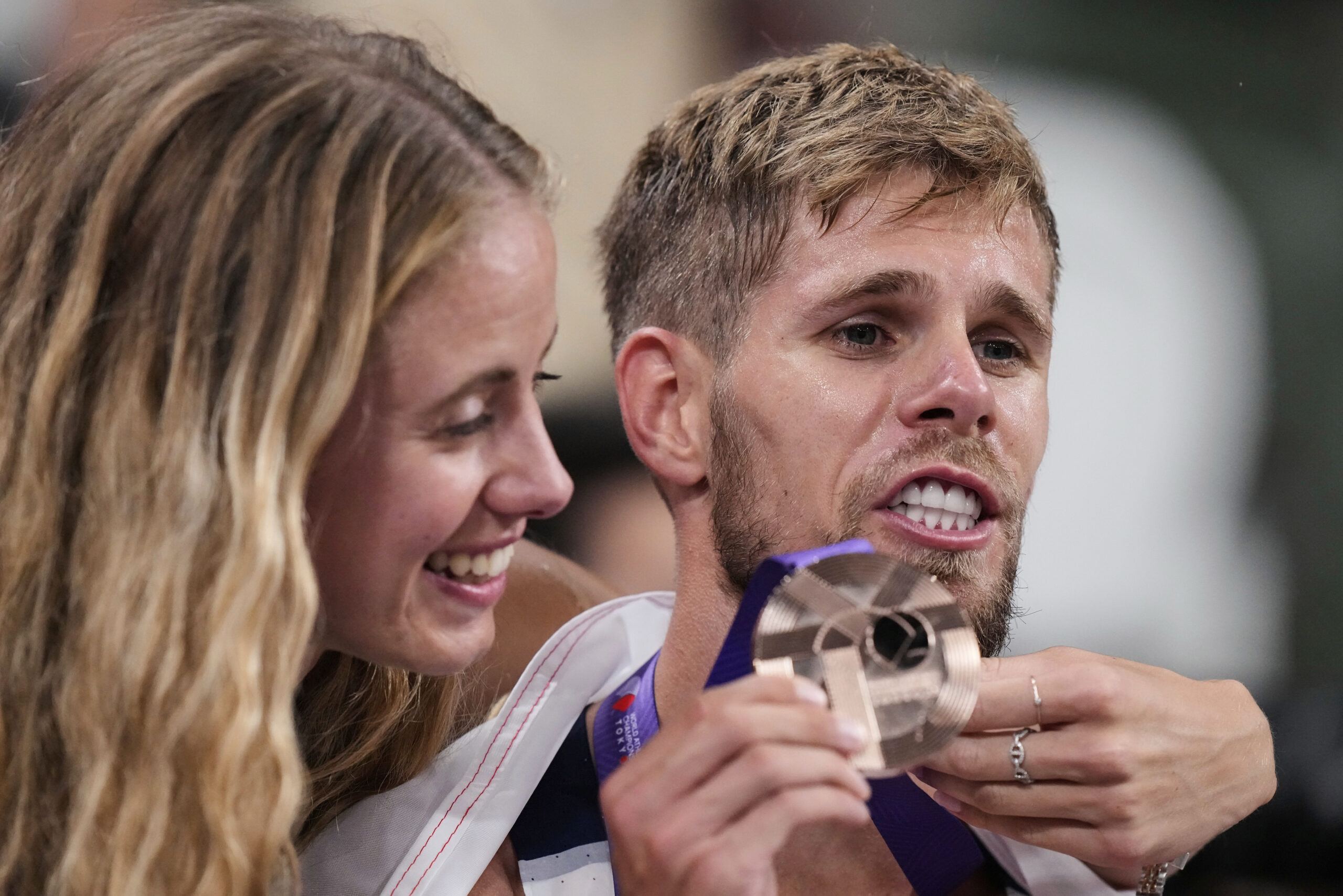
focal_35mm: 400
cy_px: 448
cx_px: 672
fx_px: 14922
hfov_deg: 5.2
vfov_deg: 3.4
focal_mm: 400
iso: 8000
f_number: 4
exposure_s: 1/3200
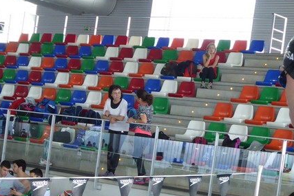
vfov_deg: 12.3
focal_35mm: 111
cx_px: 189
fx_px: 907
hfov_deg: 18.4
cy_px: 175
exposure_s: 1/60
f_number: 4.2
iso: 640
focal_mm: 10.3
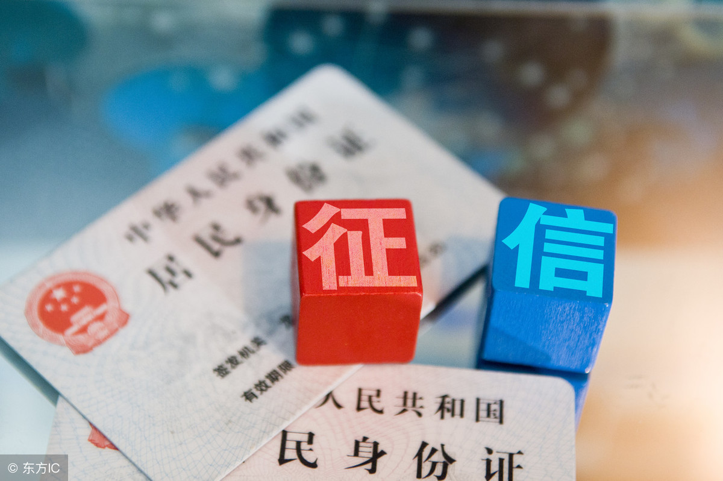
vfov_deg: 16.5
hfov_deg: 24.6
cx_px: 362
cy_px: 240
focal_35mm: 82
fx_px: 1655
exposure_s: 1/160
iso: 1000
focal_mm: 55
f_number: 4
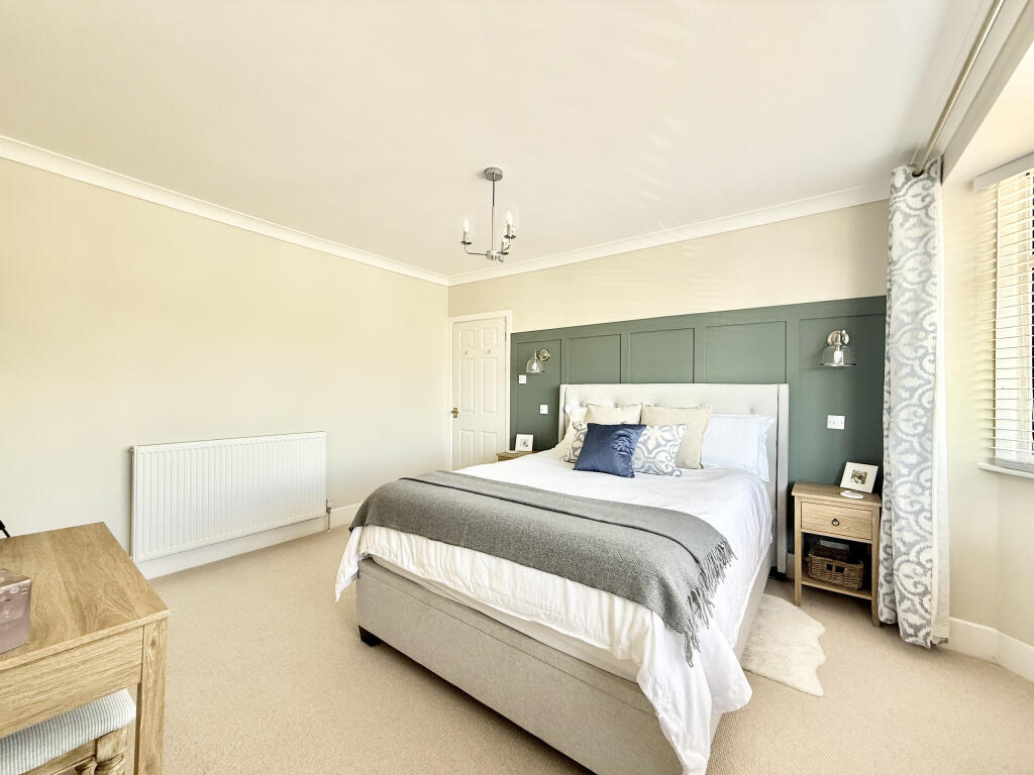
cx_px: 517
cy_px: 388
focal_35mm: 14
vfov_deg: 85.7
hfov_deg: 102.1
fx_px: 418
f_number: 2.2
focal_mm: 2.22
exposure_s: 1/99
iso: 80
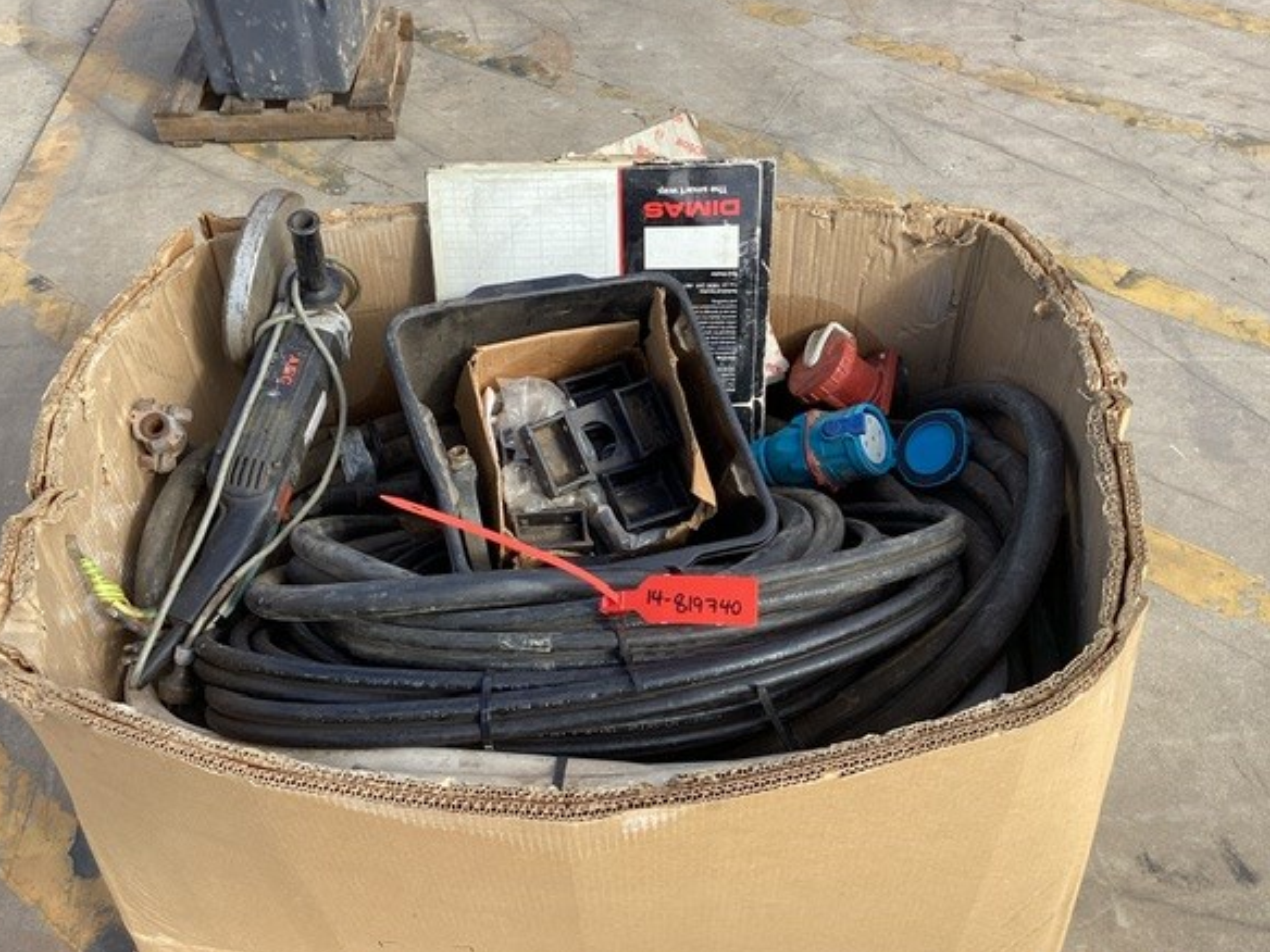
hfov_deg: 53.9
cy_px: 463
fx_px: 1247
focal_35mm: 34
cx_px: 576
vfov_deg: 41.8
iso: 25
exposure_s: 1/405
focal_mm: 3.3
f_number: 2.4
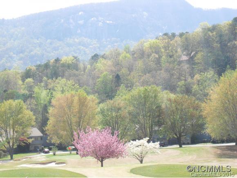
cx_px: 118
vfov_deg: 19.9
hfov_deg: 26.3
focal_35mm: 74
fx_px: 507
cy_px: 89
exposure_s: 1/1000
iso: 400
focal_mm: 13.1
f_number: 4.6
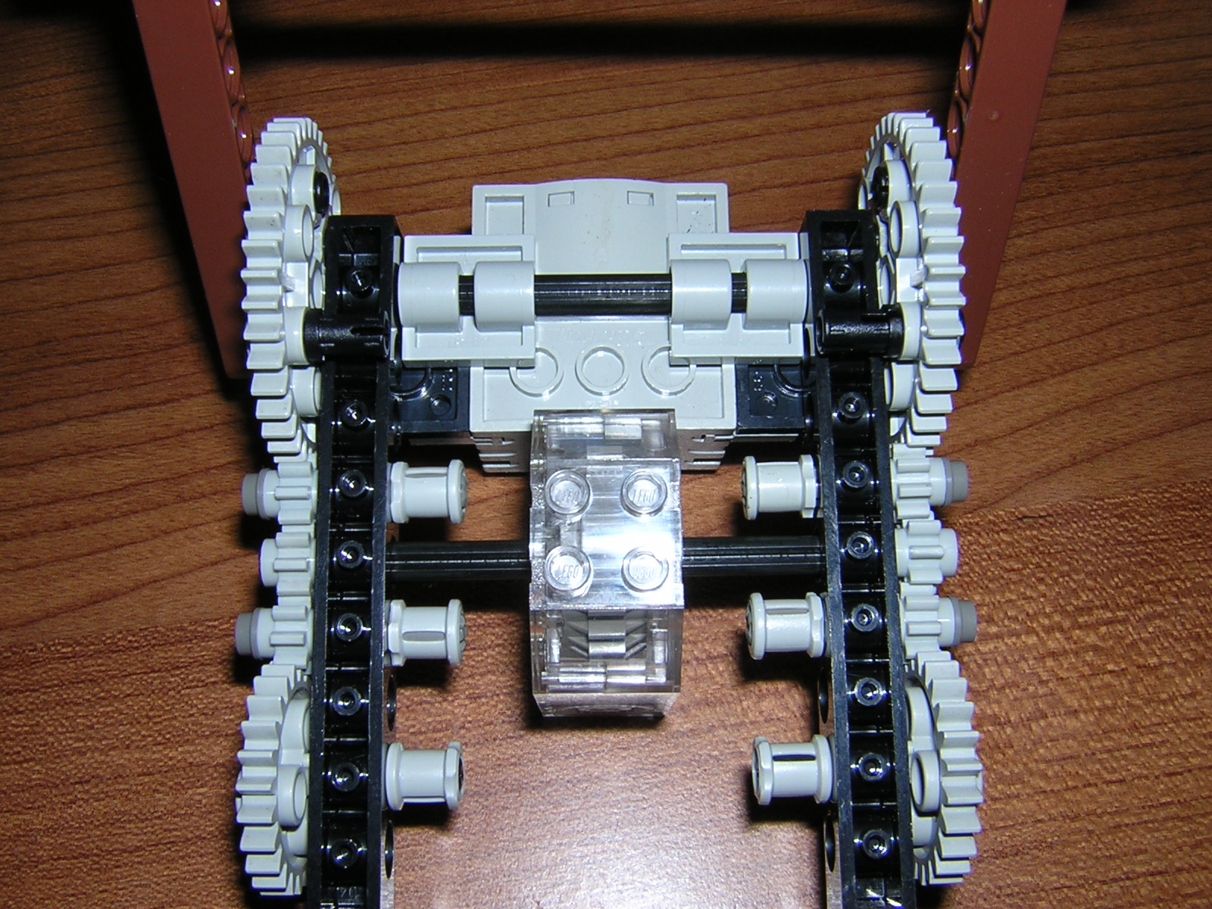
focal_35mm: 36
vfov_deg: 39.7
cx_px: 606
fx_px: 1260
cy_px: 454
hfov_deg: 51.4
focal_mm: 4.7
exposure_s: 1/60.1
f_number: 5.2
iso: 100
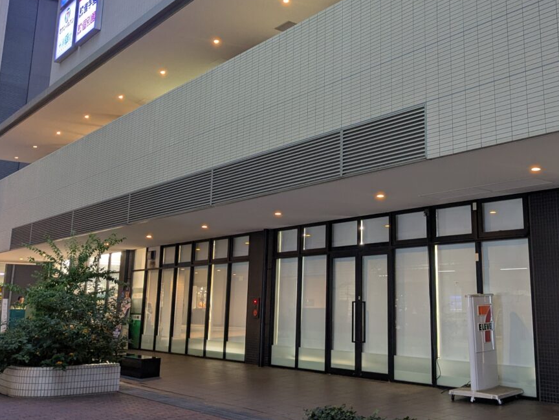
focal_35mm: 40
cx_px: 360
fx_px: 646
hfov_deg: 46.2
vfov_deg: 35.7
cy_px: 156
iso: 89
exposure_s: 1/25
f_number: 1.73
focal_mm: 4.38
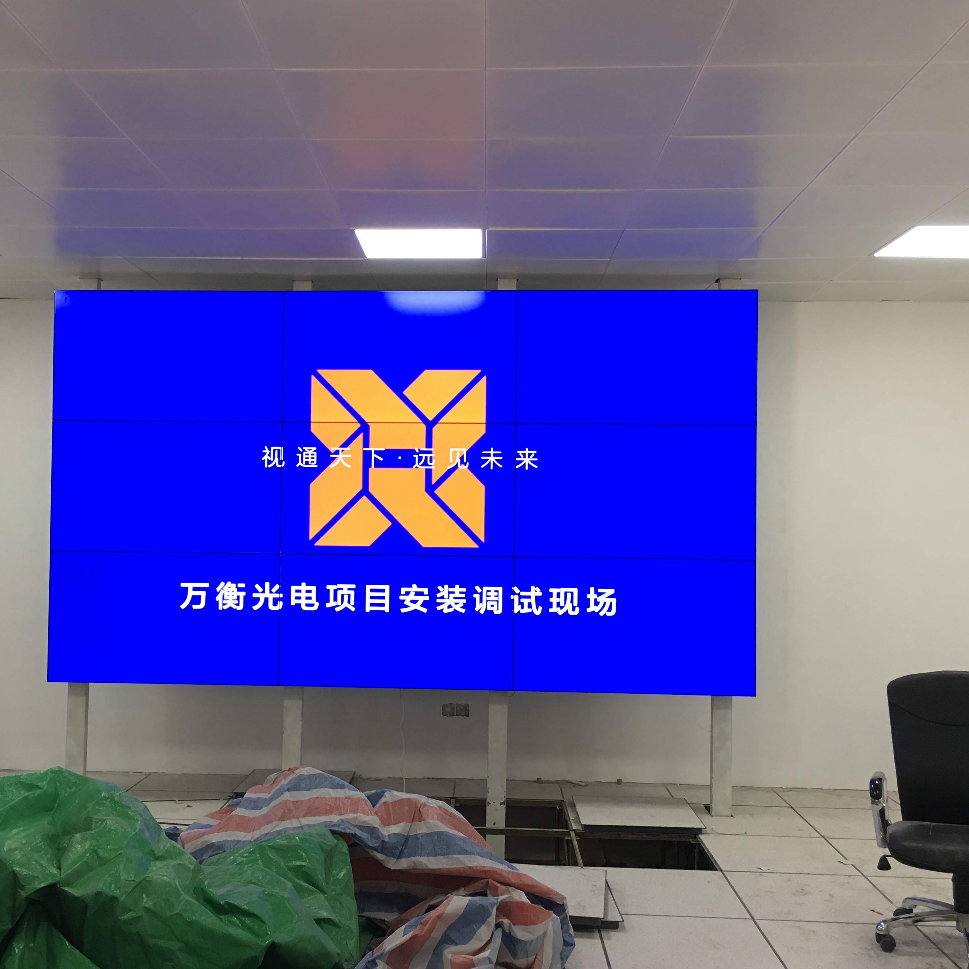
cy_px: 500
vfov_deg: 46.0
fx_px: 1140
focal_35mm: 36
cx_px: 412
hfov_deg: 45.9
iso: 50
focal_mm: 4.15
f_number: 2.2
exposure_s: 1/33
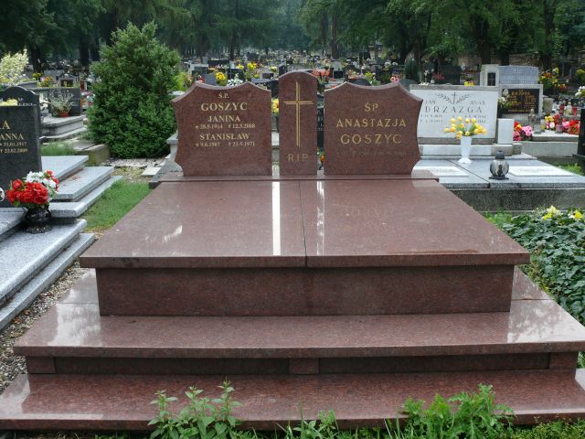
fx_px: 591
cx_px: 292
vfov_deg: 40.7
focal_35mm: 35
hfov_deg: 52.6
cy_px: 220
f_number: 4
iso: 100
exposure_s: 1/100
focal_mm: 7.4
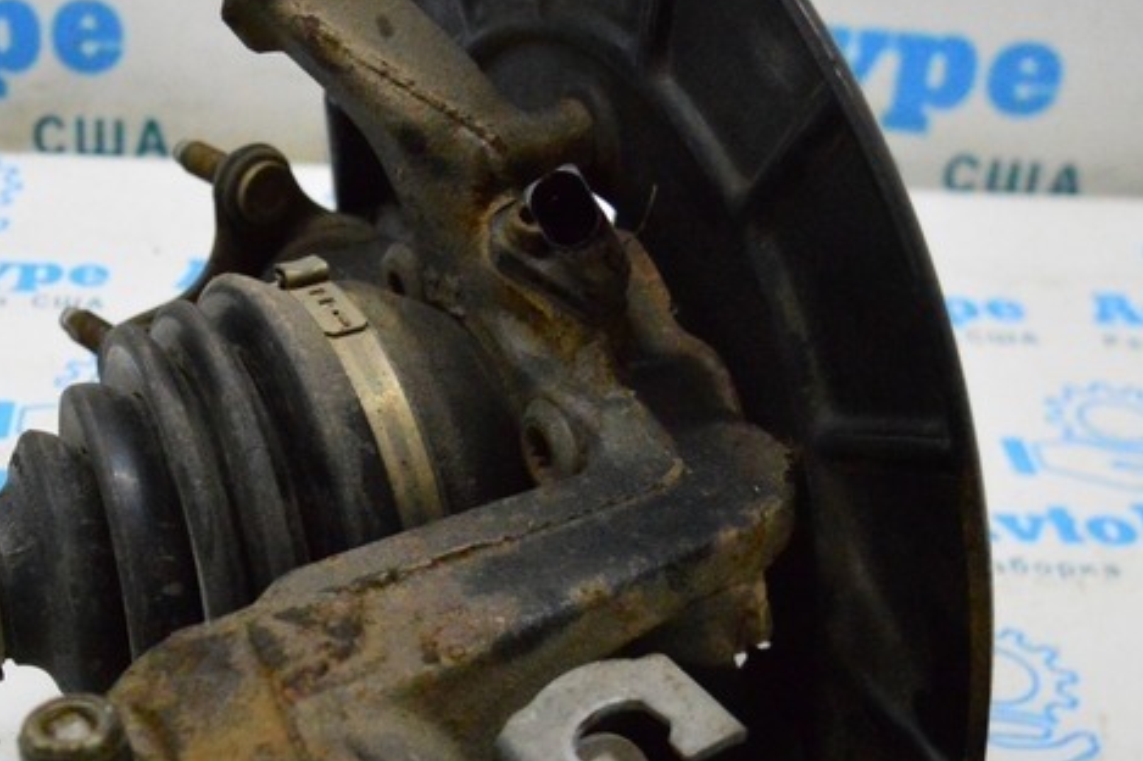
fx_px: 2284
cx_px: 249
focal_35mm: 72
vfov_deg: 18.9
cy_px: 487
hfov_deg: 27.6
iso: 6400
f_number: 3.8
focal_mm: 22
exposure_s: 1/800
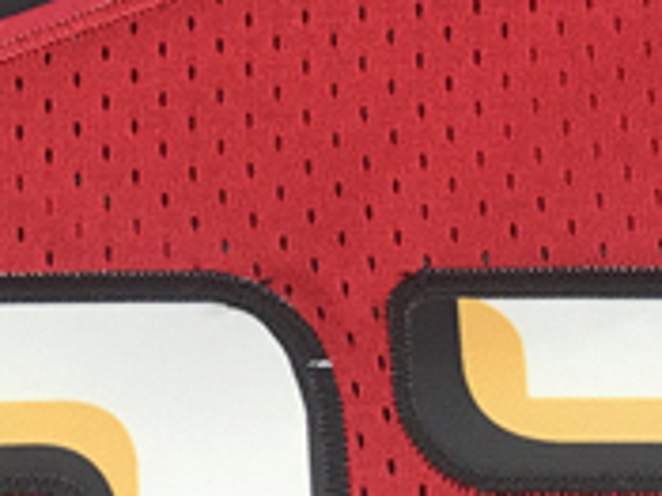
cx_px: -26
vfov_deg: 11.5
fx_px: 2446
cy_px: 53
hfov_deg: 15.1
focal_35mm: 128
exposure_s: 1/33
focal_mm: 3.99
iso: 20
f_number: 1.8
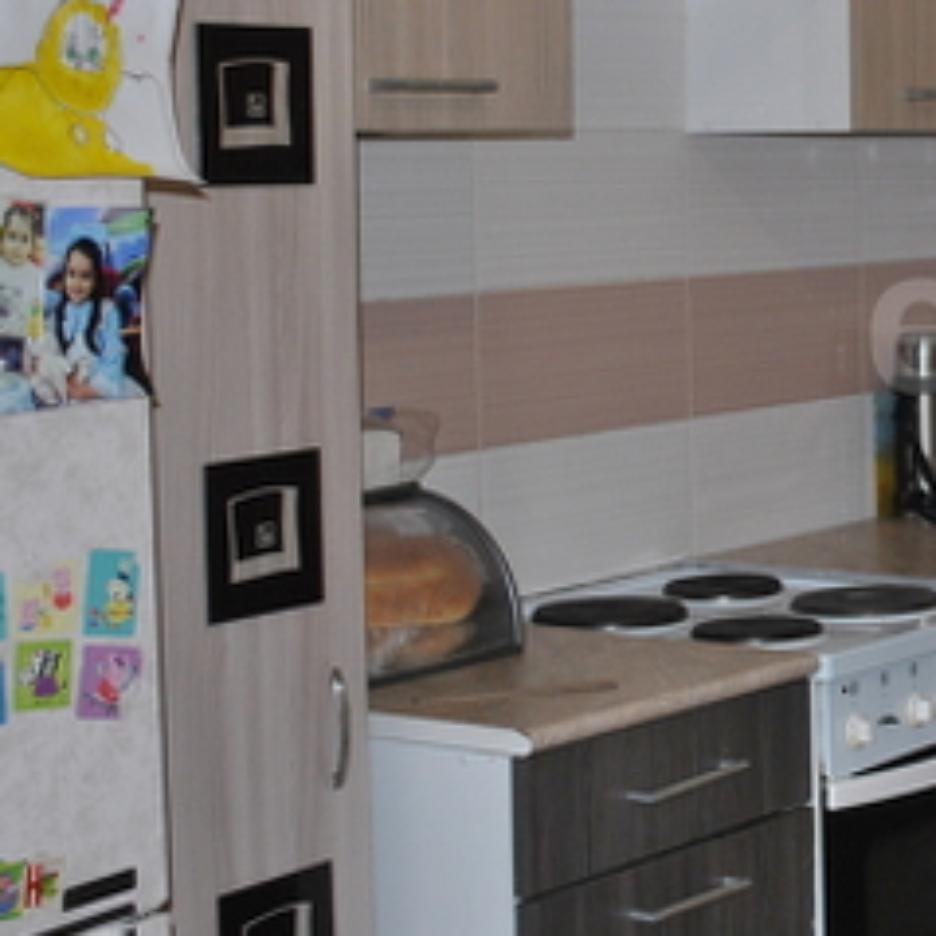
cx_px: 1100
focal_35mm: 92
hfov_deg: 18.0
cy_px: 309
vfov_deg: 18.8
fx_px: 2814
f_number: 4
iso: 200
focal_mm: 24
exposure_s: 1/60
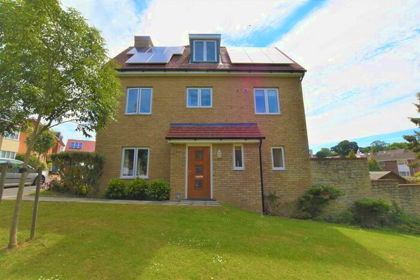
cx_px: 210
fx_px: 175
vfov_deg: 77.4
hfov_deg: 100.4
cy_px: 140
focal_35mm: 15
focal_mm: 10
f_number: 9
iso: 200
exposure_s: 1/320
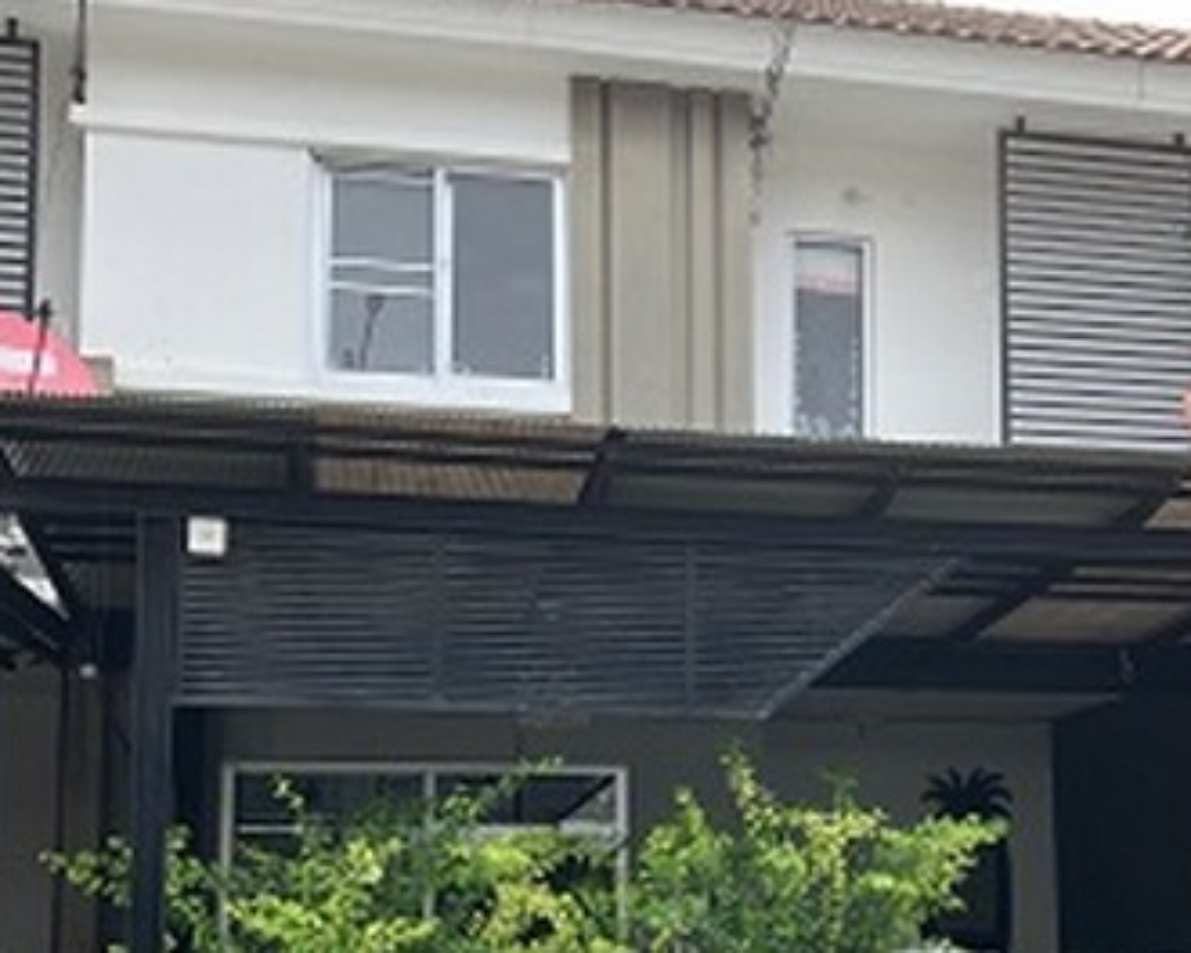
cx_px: 743
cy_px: 794
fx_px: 1868
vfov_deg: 27.9
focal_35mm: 53
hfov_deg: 35.2
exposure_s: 1/481
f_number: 1.8
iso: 32
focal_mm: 3.99
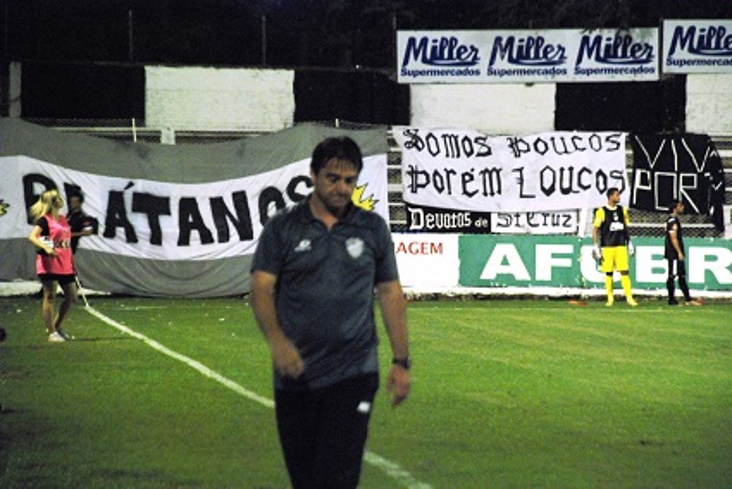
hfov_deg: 10.2
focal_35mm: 202
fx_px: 4120
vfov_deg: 6.8
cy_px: 244
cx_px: 366
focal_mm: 135
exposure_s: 1/50
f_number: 5.6
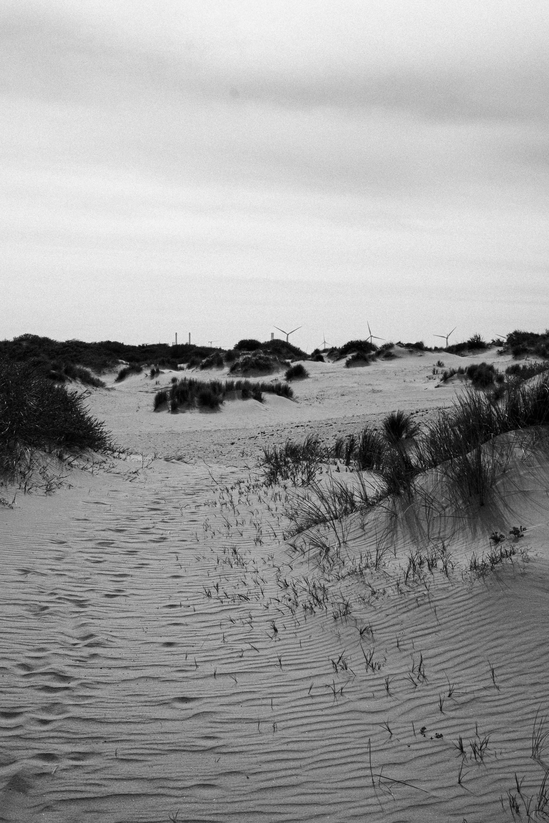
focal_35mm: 53
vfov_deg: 37.5
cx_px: 274
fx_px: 1212
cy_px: 412
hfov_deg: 25.5
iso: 200
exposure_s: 1/180
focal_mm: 35
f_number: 16
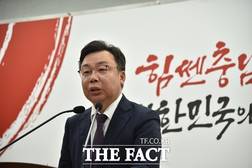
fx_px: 840
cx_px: 126
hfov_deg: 17.1
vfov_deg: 11.4
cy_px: 84
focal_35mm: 120
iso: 500
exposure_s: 1/200
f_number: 4
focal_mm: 120
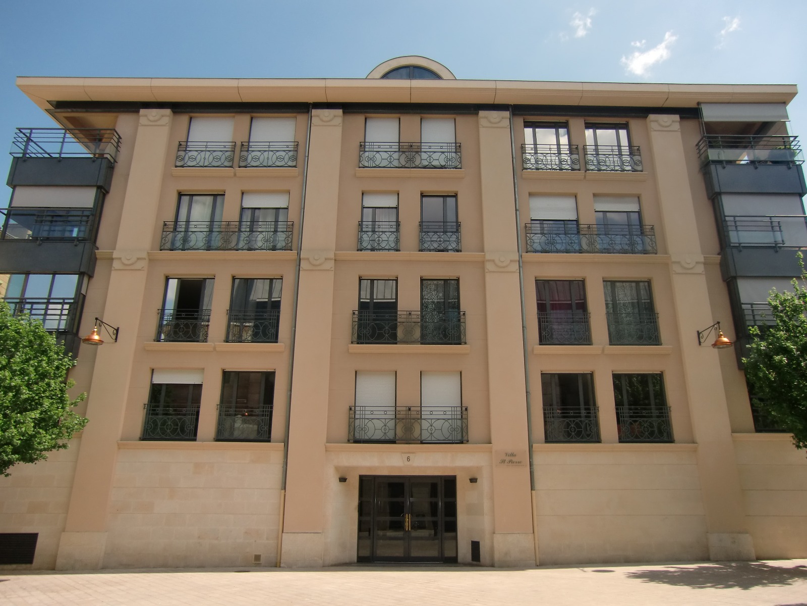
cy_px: 303
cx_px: 404
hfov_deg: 71.6
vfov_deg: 56.8
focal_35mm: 24
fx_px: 560
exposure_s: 1/800
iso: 64
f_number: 3.2
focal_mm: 4.3
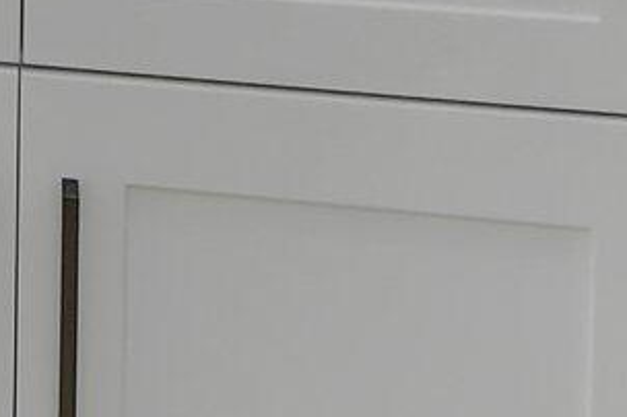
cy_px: -568
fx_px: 1757
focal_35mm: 101
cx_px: -526
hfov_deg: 16.6
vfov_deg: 11.4
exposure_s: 1/15
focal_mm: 10
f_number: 8
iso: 1000
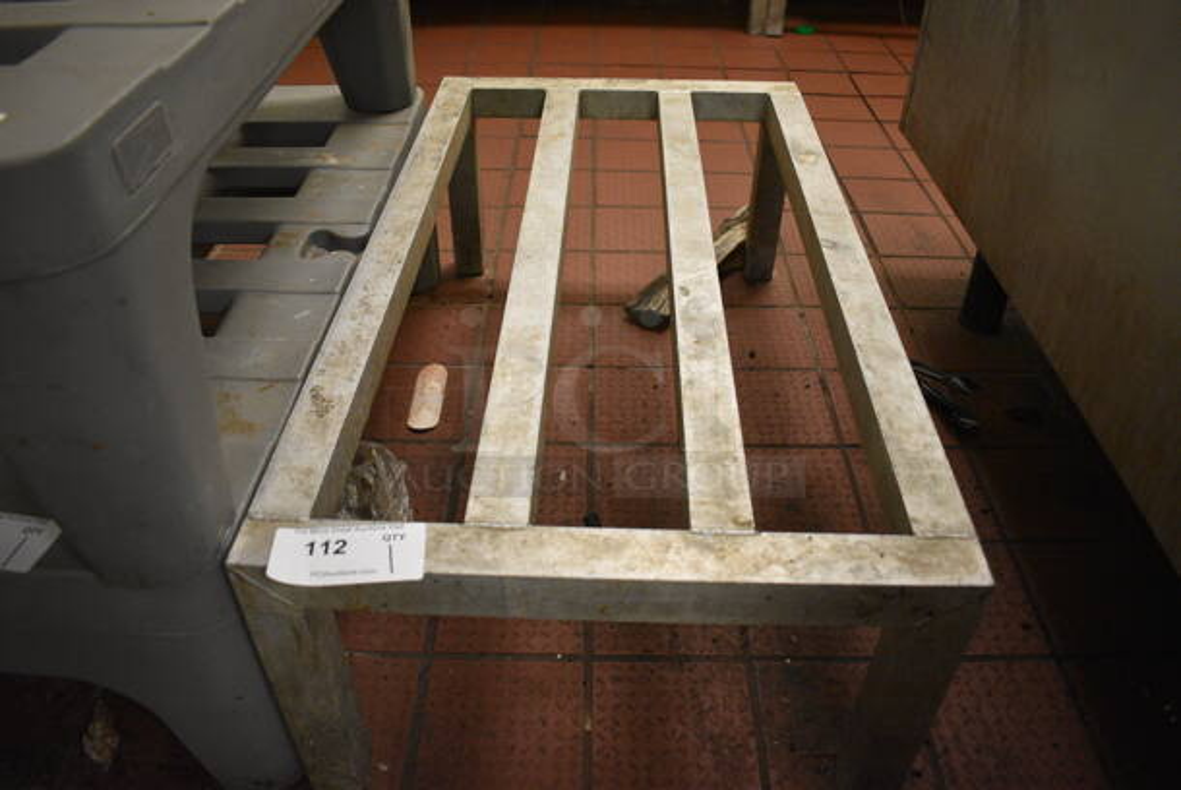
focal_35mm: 27
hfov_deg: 67.3
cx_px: 590
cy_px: 395
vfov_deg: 48.0
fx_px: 887
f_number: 3.5
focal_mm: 18
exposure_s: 1/125
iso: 2200
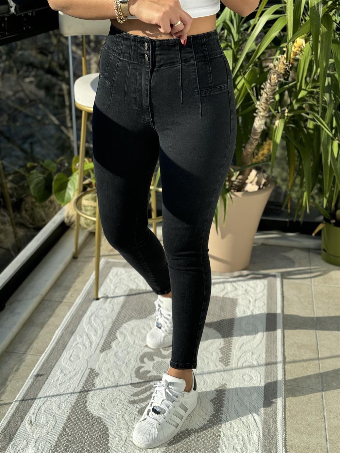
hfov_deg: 30.3
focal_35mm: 48
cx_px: 170
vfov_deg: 39.7
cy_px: 226
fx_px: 629
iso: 64
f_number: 1.78
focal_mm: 6.76
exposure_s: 1/1027
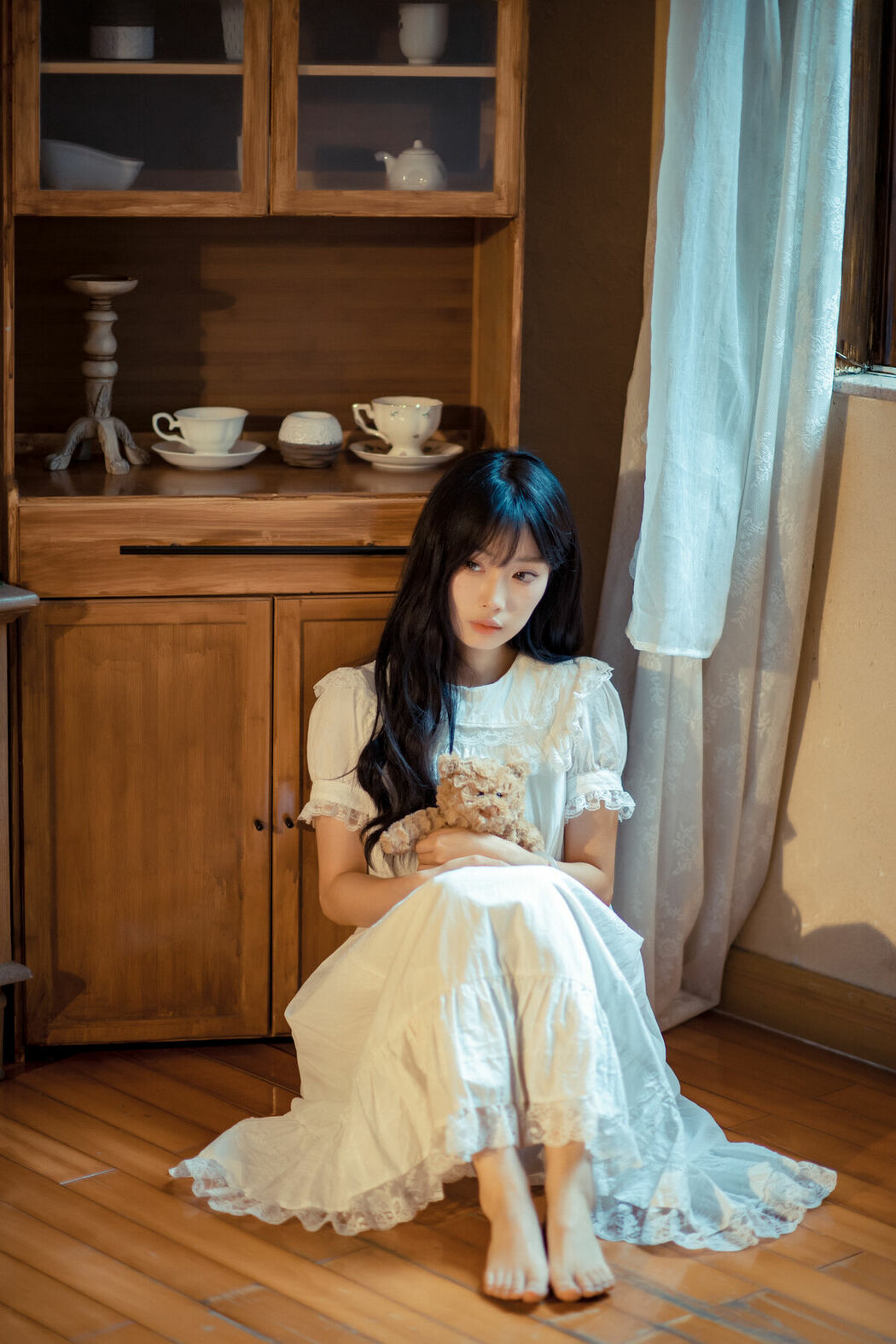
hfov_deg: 16.1
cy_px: 672
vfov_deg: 23.9
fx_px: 3172
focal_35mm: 85
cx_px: 448
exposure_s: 1/200
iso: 640
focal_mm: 85
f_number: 1.4
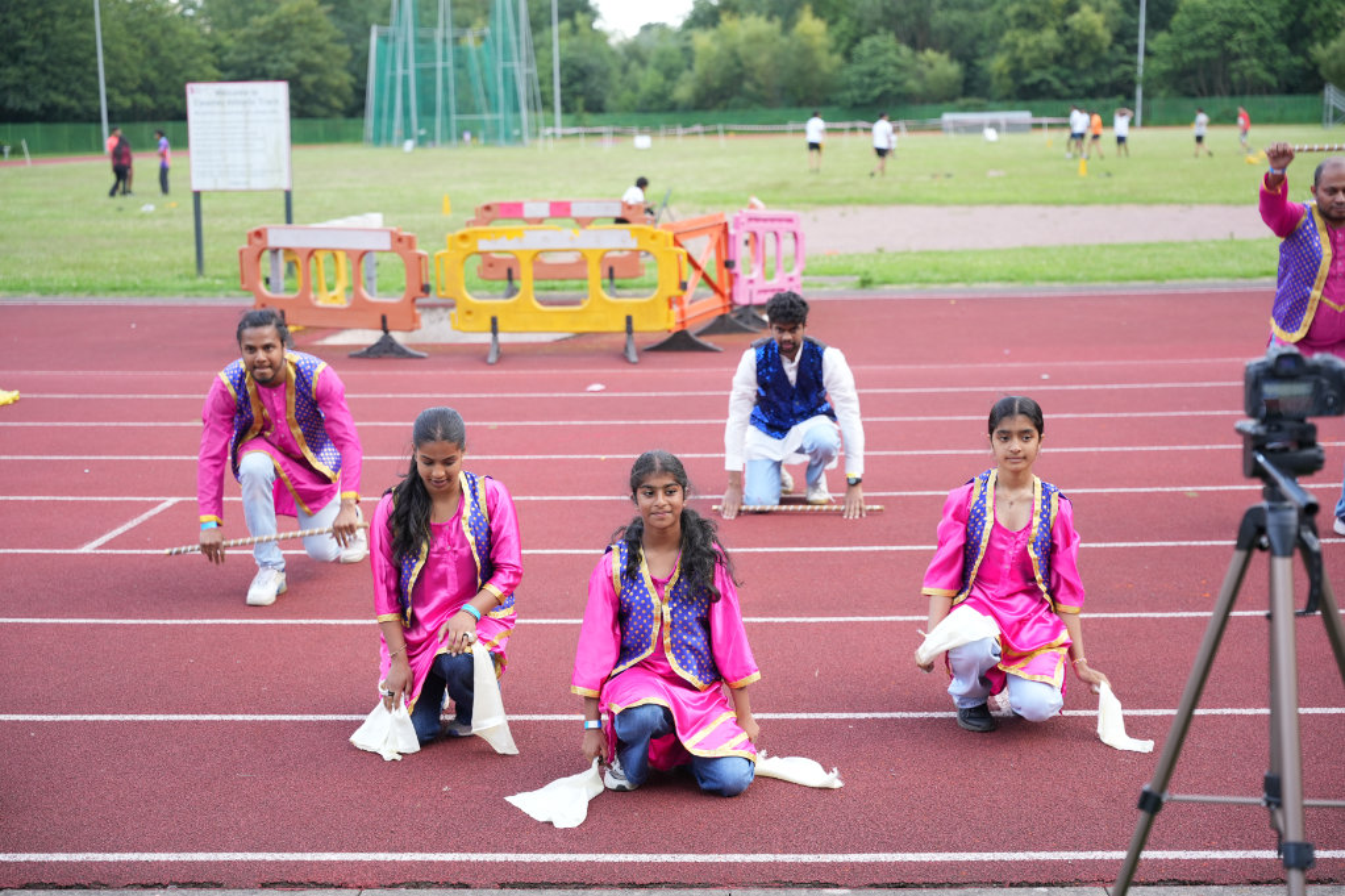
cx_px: 672
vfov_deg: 25.6
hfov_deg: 37.6
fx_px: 1976
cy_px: 448
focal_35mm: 53
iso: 250
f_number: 2.8
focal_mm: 52.9
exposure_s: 1/250
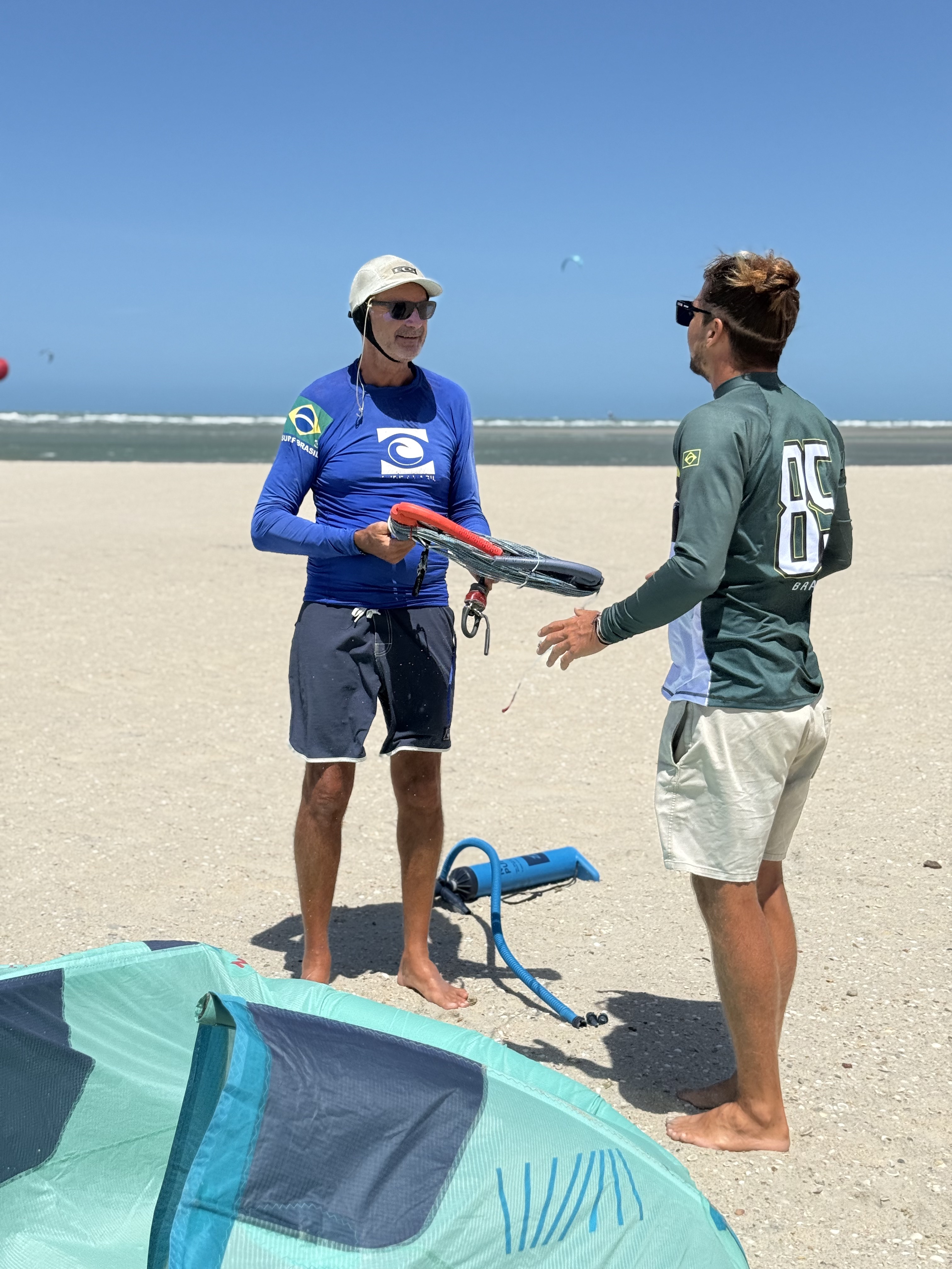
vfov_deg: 39.7
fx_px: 1760
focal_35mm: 48
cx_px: 476
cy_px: 634
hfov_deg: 30.3
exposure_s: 1/11364
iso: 80
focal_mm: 6.76
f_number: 1.78
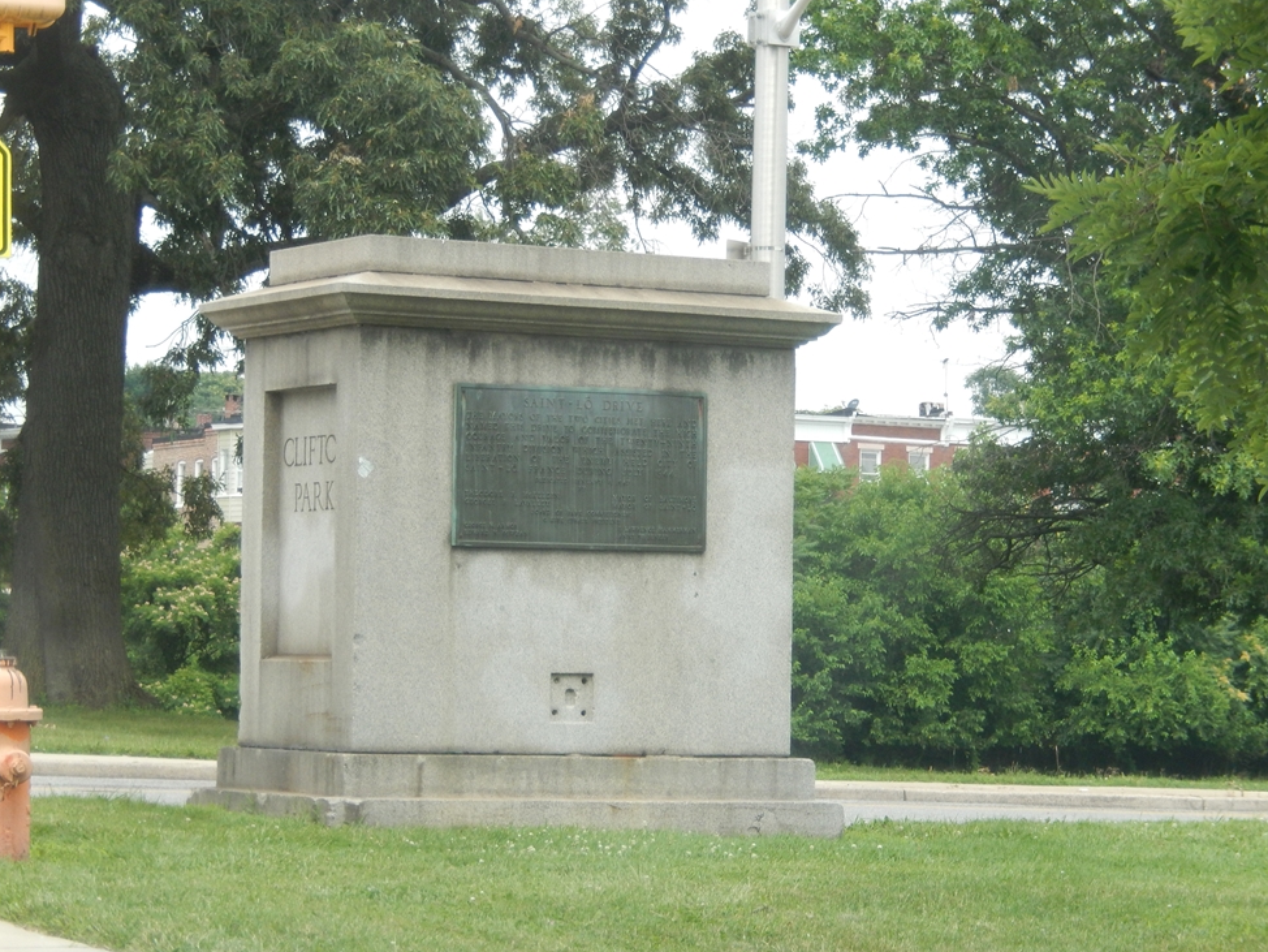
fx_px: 4507
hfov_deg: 16.0
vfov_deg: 12.1
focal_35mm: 123
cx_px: 626
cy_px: 470
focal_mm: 21
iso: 220
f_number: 5.5
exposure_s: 1/250
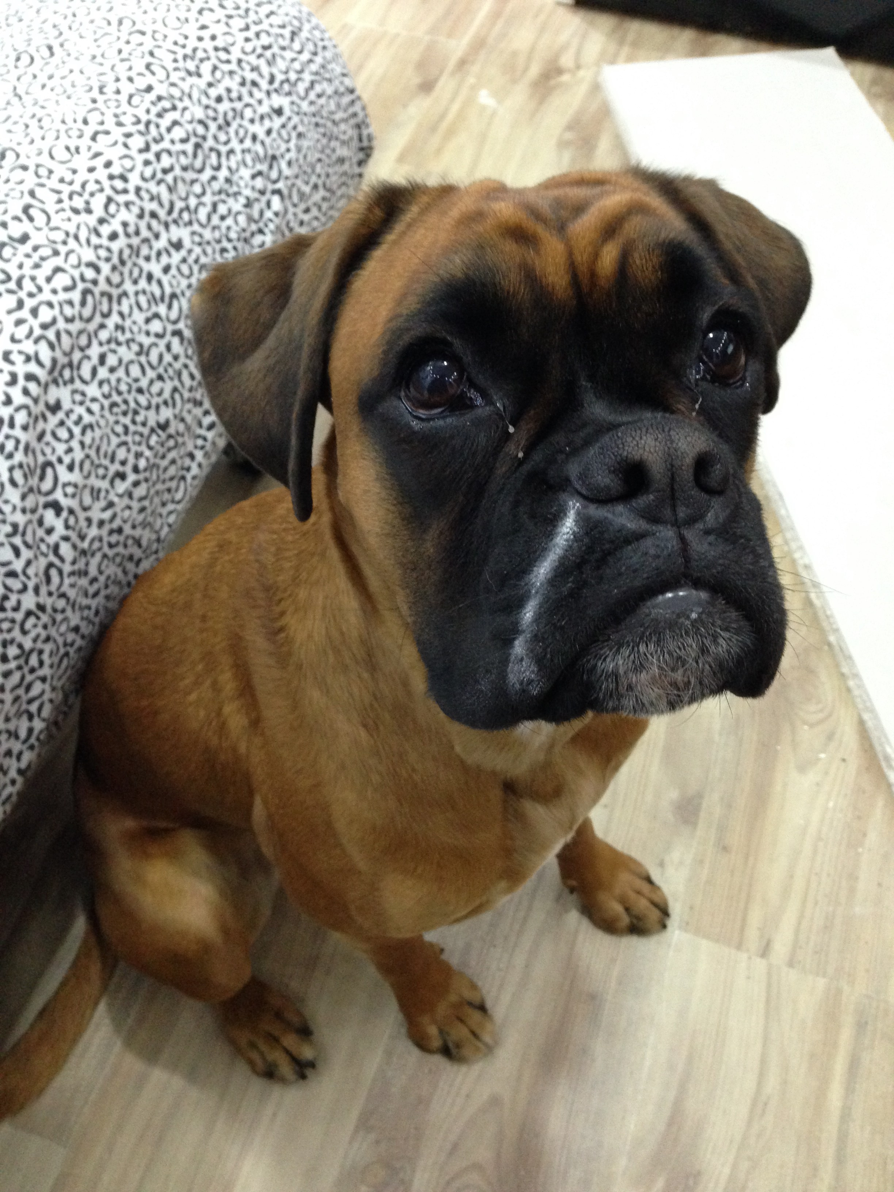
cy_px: 596
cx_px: 447
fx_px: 1136
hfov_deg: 42.9
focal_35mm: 33
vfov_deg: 55.4
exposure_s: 1/20
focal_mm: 4.12
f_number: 2.4
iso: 320
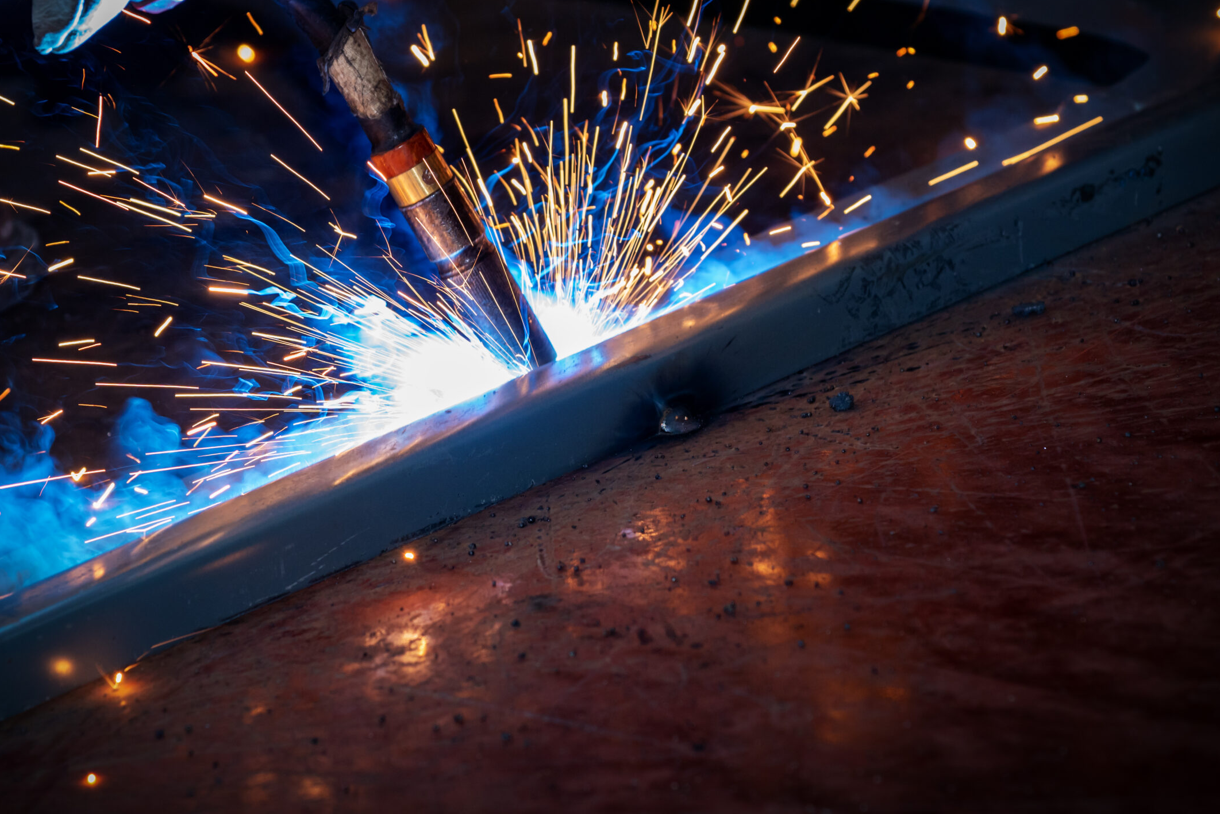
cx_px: 559
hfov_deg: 9.7
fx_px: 7153
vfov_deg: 6.5
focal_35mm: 211
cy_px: 340
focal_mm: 175
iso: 800
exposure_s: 1/100
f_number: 5.6
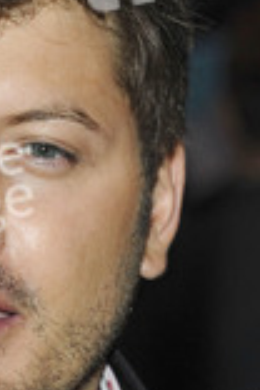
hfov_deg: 3.9
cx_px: -21
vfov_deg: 5.8
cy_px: 328
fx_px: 3835
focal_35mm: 354
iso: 400
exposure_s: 1/160
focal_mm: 92
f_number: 5.6
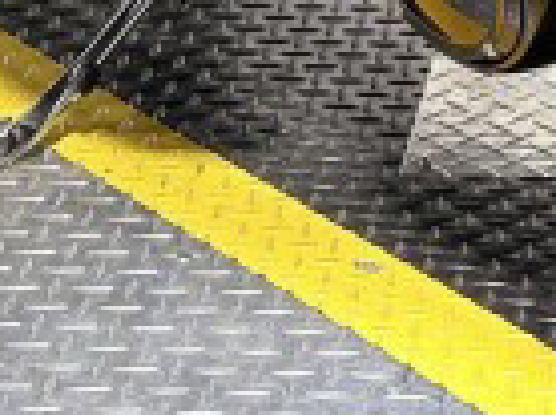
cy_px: -612
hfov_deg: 9.7
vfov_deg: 6.9
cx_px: 687
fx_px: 3223
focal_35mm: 201
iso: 50
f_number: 1.6
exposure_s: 1/120
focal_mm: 5.96
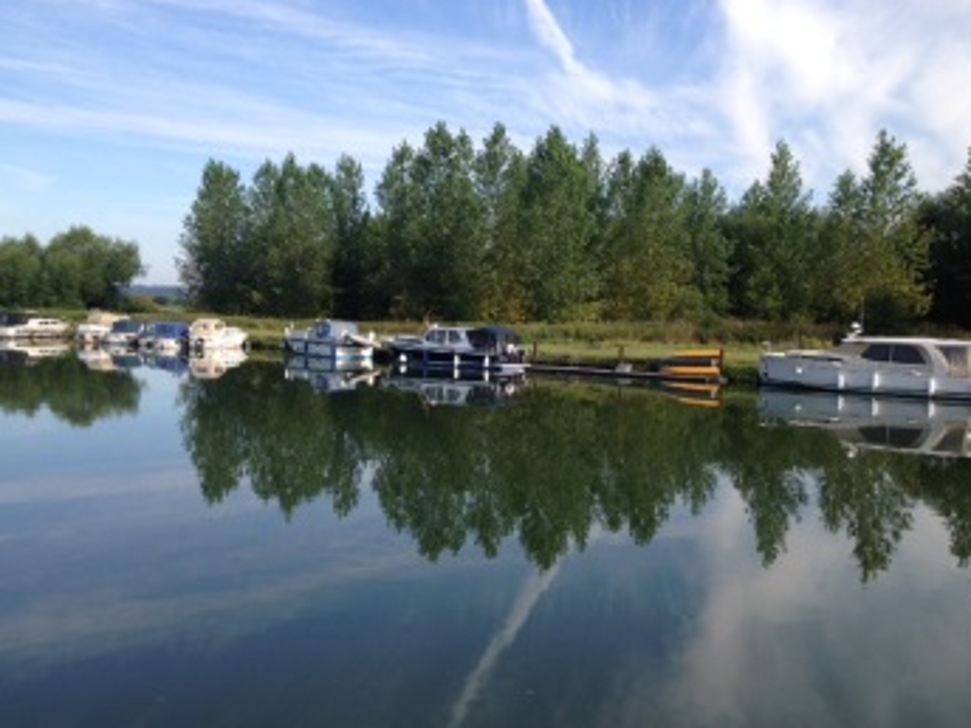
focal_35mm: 36
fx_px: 1010
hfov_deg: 51.3
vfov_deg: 39.7
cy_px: 357
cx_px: 456
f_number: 2.4
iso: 50
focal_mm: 4.12
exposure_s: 1/968
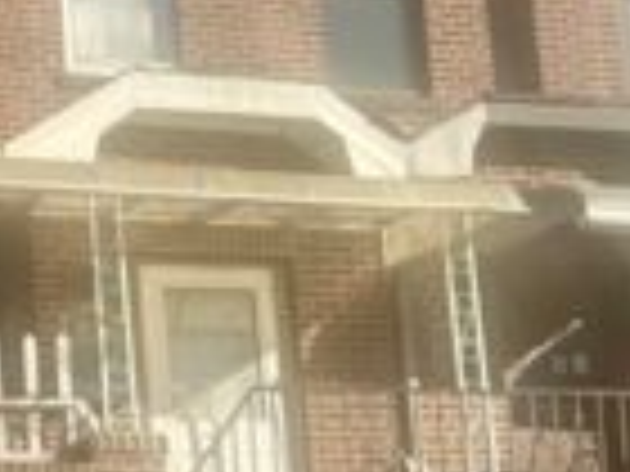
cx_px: -81
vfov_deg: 13.3
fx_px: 2002
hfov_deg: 17.2
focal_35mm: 110
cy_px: 445
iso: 80
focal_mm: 6.76
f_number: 1.78
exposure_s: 1/2801
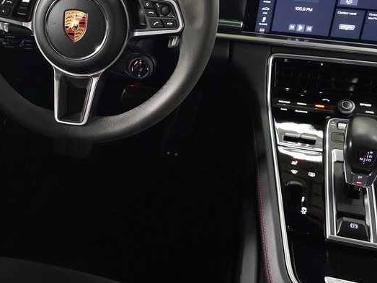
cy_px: 117
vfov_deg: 32.1
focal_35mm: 45
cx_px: 94
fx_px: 490
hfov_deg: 40.8
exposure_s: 1/60
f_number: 1.7
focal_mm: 6.3
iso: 200
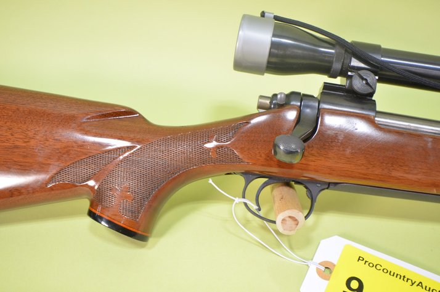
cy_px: 146
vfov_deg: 36.7
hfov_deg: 53.2
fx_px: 439
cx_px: 220
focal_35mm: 36
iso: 800
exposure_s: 1/125
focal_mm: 24
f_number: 5.6
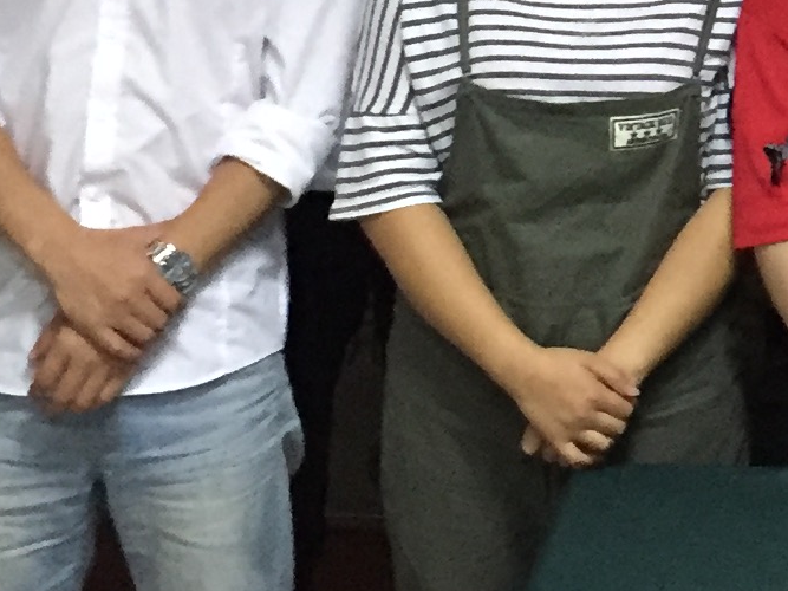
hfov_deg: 13.2
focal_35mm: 142
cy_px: -316
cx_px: 1131
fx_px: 3232
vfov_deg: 10.1
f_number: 2.2
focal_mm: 4.15
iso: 320
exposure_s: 1/17
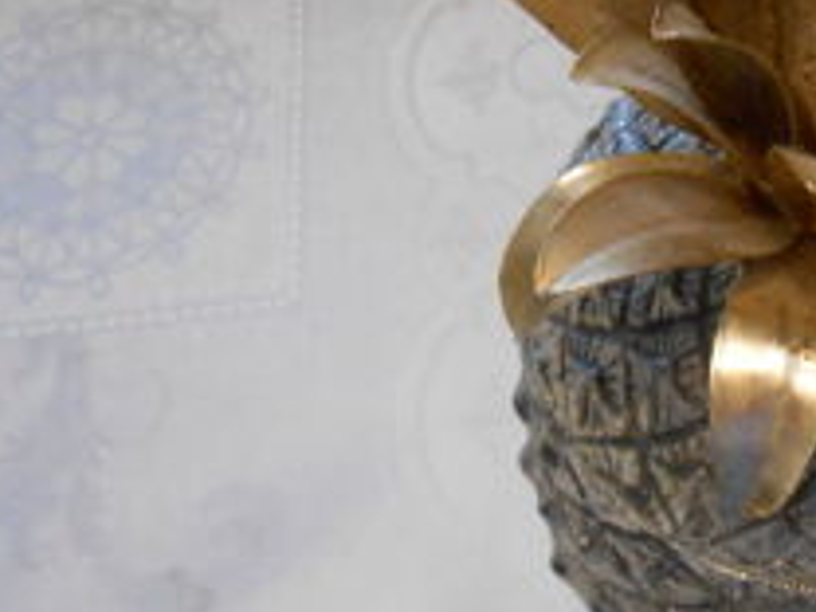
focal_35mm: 60
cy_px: 322
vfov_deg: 24.4
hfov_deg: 30.4
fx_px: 1414
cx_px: 773
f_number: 3.5
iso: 400
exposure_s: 1/30
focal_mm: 4.6
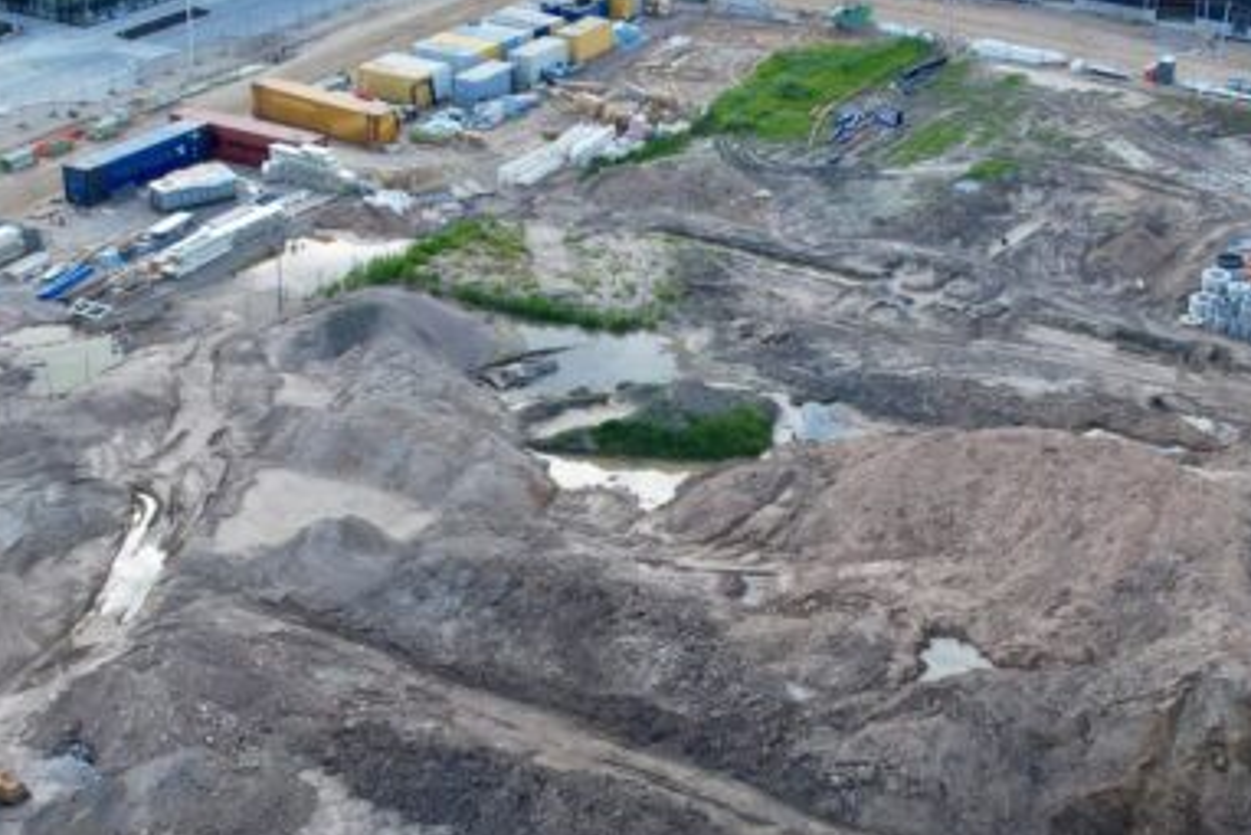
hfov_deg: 33.4
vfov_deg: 22.1
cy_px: 840
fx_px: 2051
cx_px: 337
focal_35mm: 59
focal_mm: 8.38
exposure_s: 1/500
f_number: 2.8
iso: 100
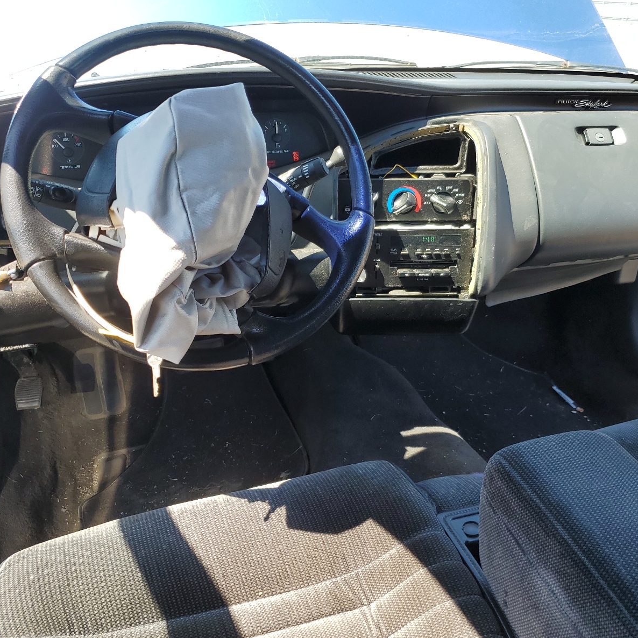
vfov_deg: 52.5
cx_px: 323
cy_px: 321
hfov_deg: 52.5
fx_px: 646
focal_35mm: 31
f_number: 1.5
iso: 50
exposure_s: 1/370
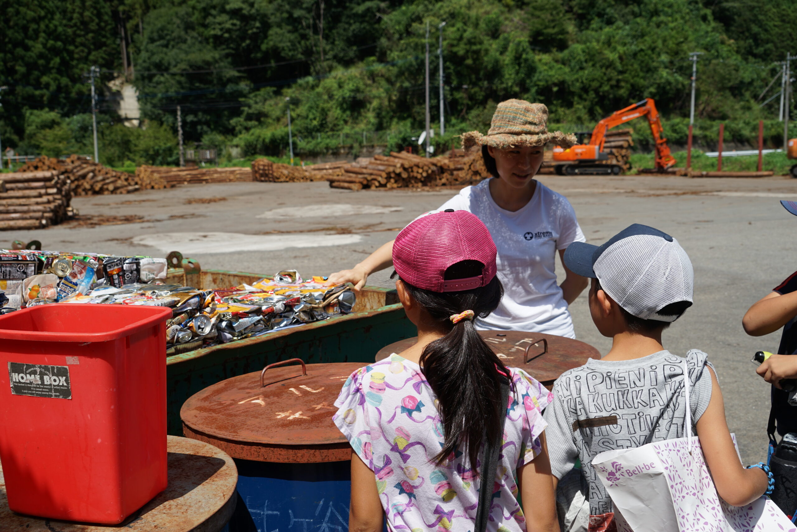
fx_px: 819
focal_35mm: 37
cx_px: 398
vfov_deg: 35.9
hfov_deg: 51.9
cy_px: 266
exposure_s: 1/320
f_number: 8
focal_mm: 37
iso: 100
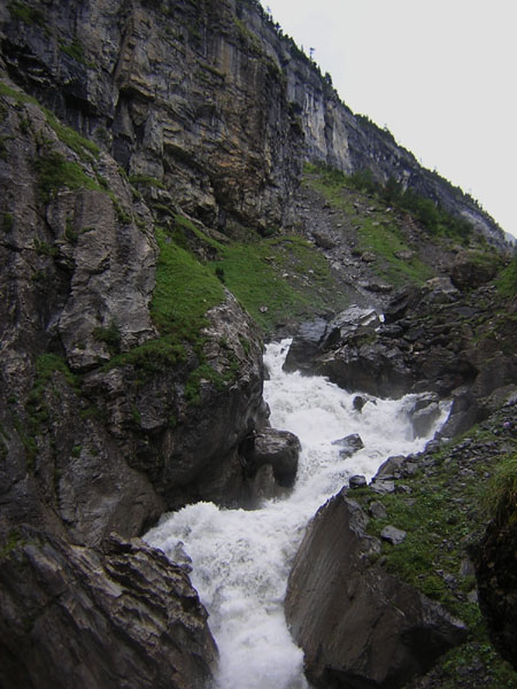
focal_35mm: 36
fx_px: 717
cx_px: 258
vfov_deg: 51.4
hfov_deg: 39.7
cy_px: 344
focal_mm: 4.7
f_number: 2.6
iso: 100
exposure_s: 1/80.9
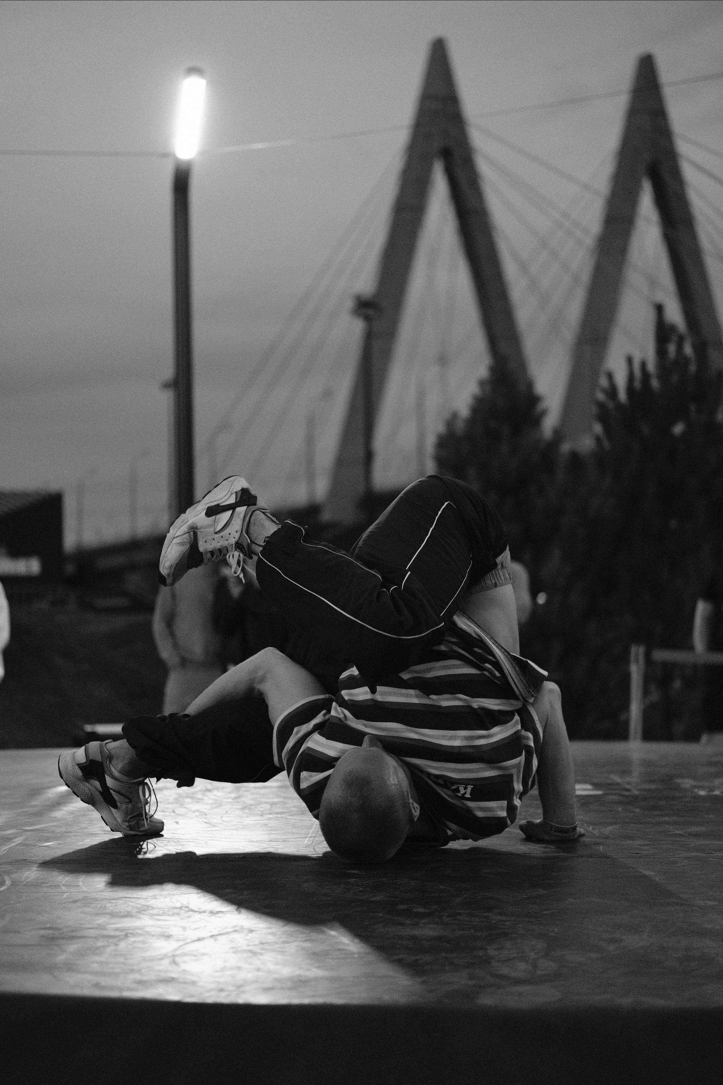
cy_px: 542
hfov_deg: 18.2
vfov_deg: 27.0
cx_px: 362
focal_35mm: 75
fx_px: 2259
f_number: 2
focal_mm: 50
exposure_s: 1/640
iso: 4000
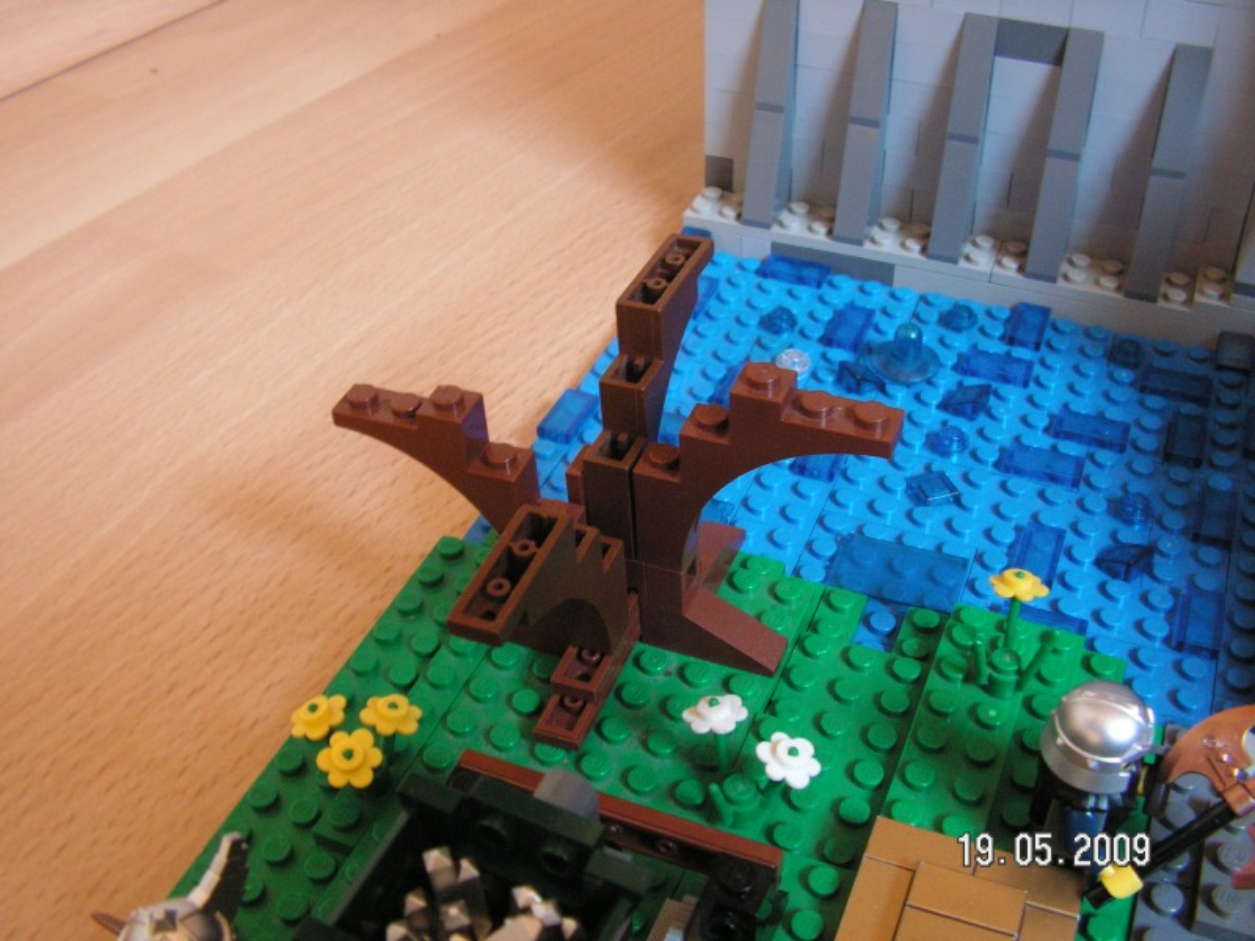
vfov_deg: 39.7
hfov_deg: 51.4
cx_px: 628
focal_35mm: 36
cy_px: 470
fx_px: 1305
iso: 160
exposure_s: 1/25
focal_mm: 6
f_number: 3.2
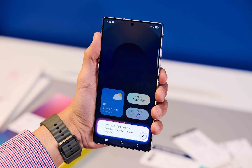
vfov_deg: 14.0
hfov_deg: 20.8
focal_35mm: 98
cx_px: 127
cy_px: 84
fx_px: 686
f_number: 4
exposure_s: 1/125
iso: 400
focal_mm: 97
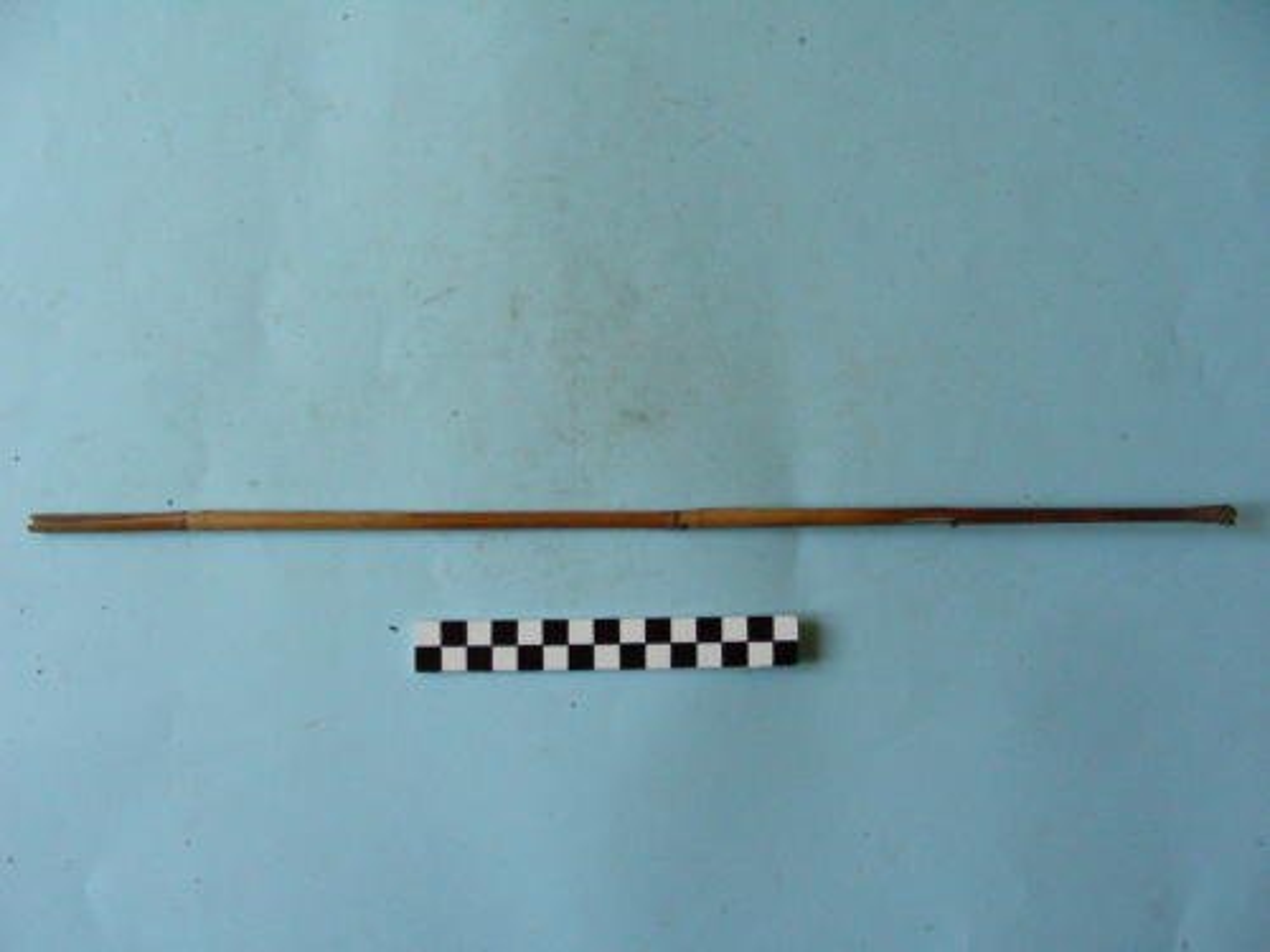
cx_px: 635
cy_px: 476
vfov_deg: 37.7
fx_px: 1394
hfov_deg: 49.0
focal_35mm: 38
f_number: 3.5
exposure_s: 1/99.8
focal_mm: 6.3
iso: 400
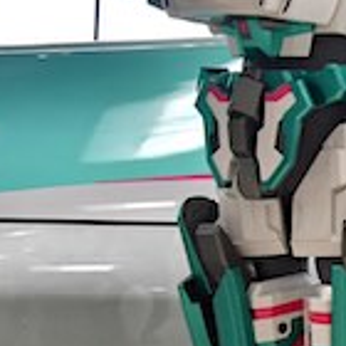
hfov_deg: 12.7
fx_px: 1447
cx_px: 568
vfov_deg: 13.6
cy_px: 150
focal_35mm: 128
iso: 640
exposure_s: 1/200
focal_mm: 22
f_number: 7.1
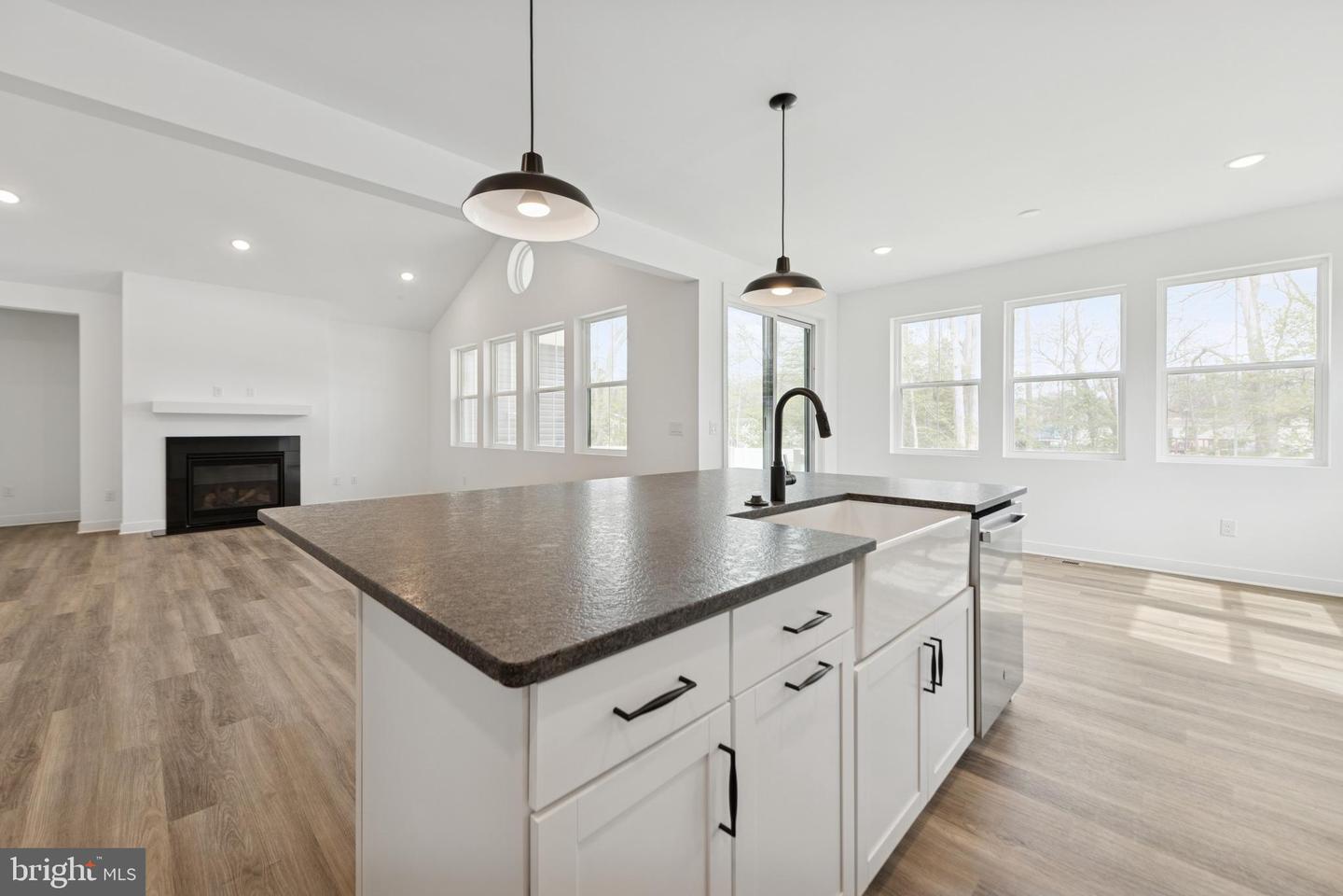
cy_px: 448
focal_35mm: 14
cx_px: 672
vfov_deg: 81.2
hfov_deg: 104.3
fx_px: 522
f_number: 8
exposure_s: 1/30
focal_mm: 14
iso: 100
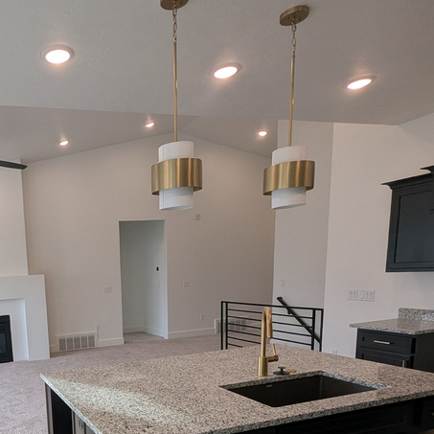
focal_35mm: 26
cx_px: 70
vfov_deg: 57.1
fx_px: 369
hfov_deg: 55.4
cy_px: 337
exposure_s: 1/120
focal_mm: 1.95
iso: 47
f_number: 2.2
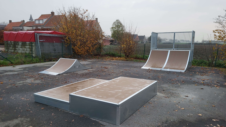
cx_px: 110
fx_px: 174
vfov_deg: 40.2
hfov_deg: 66.1
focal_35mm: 29
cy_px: 69
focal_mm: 5.4
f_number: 1.8
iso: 80
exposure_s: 1/100
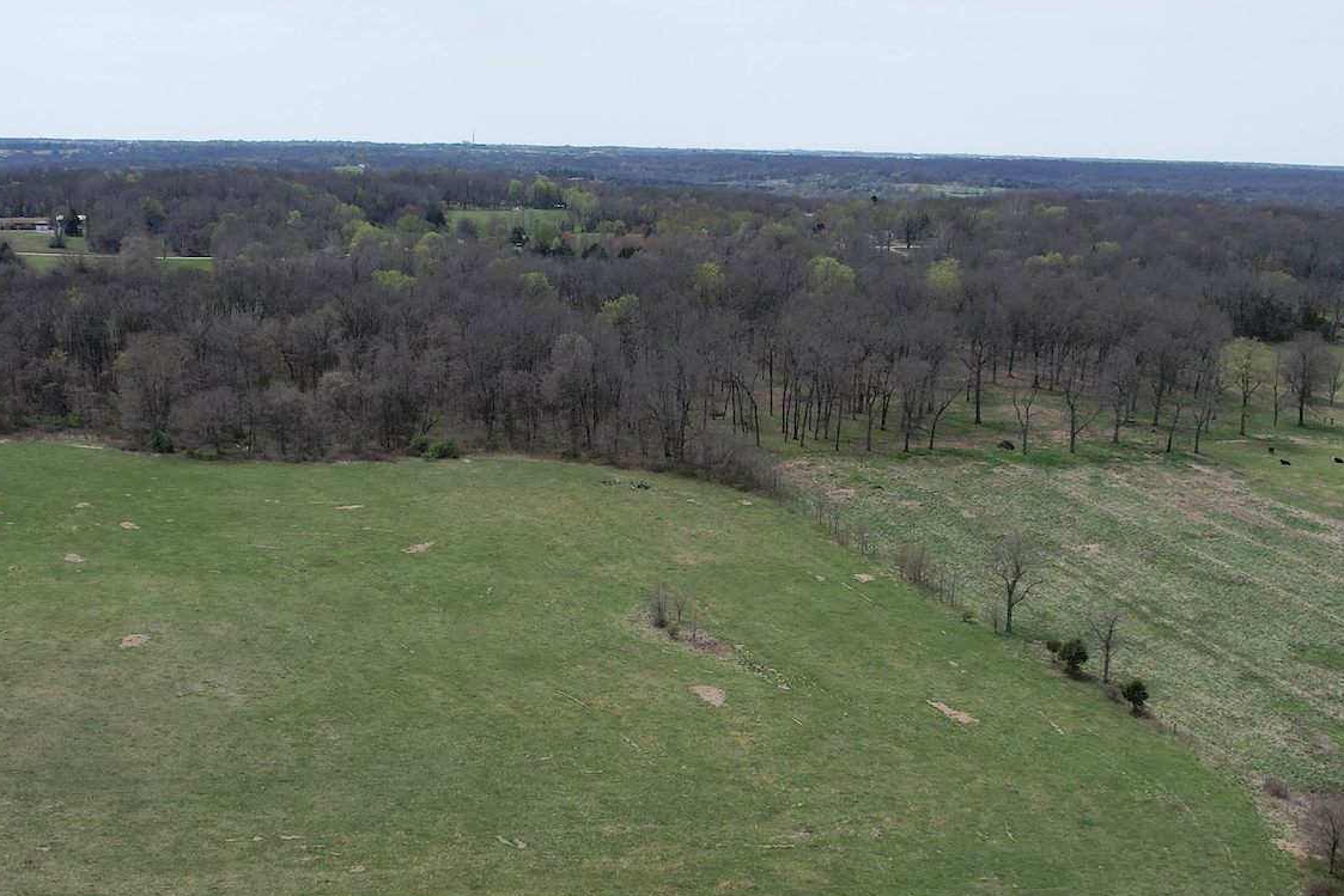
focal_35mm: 47
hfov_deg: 41.9
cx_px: 620
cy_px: 678
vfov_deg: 28.2
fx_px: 1755
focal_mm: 8.38
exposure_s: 1/2500
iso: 100
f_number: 2.8
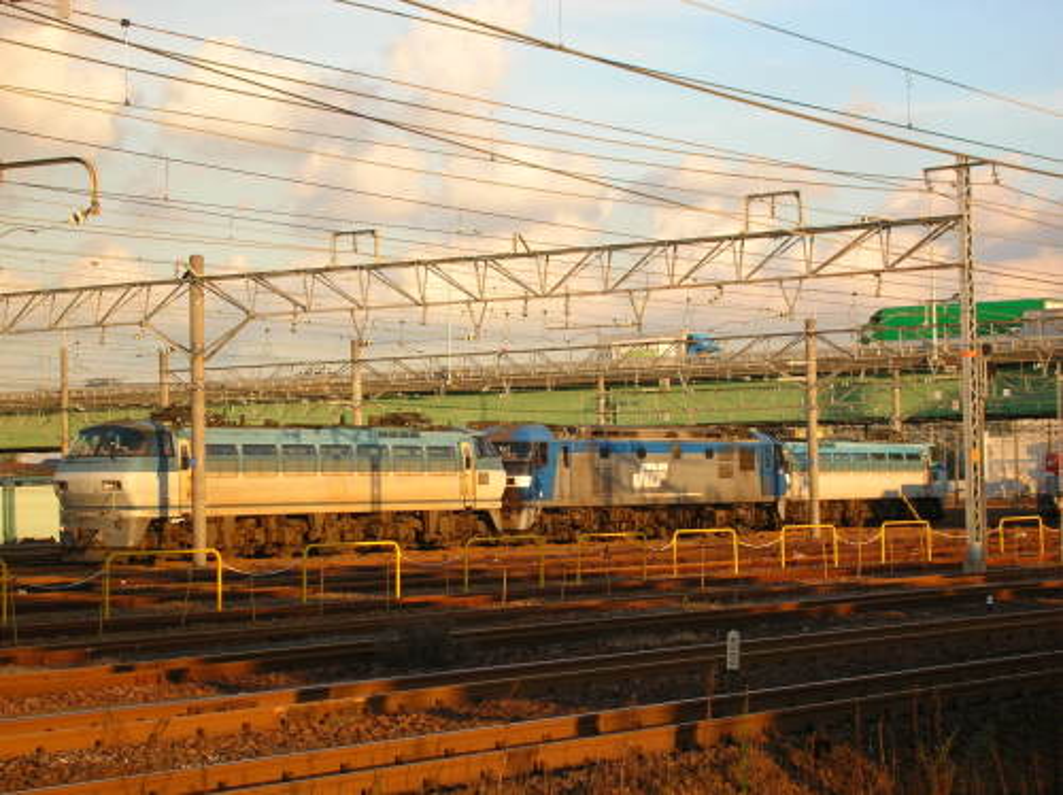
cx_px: 532
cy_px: 398
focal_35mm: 87
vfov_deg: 16.9
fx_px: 2669
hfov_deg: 22.5
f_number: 4.4
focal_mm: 14.5
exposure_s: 1/164
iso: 50
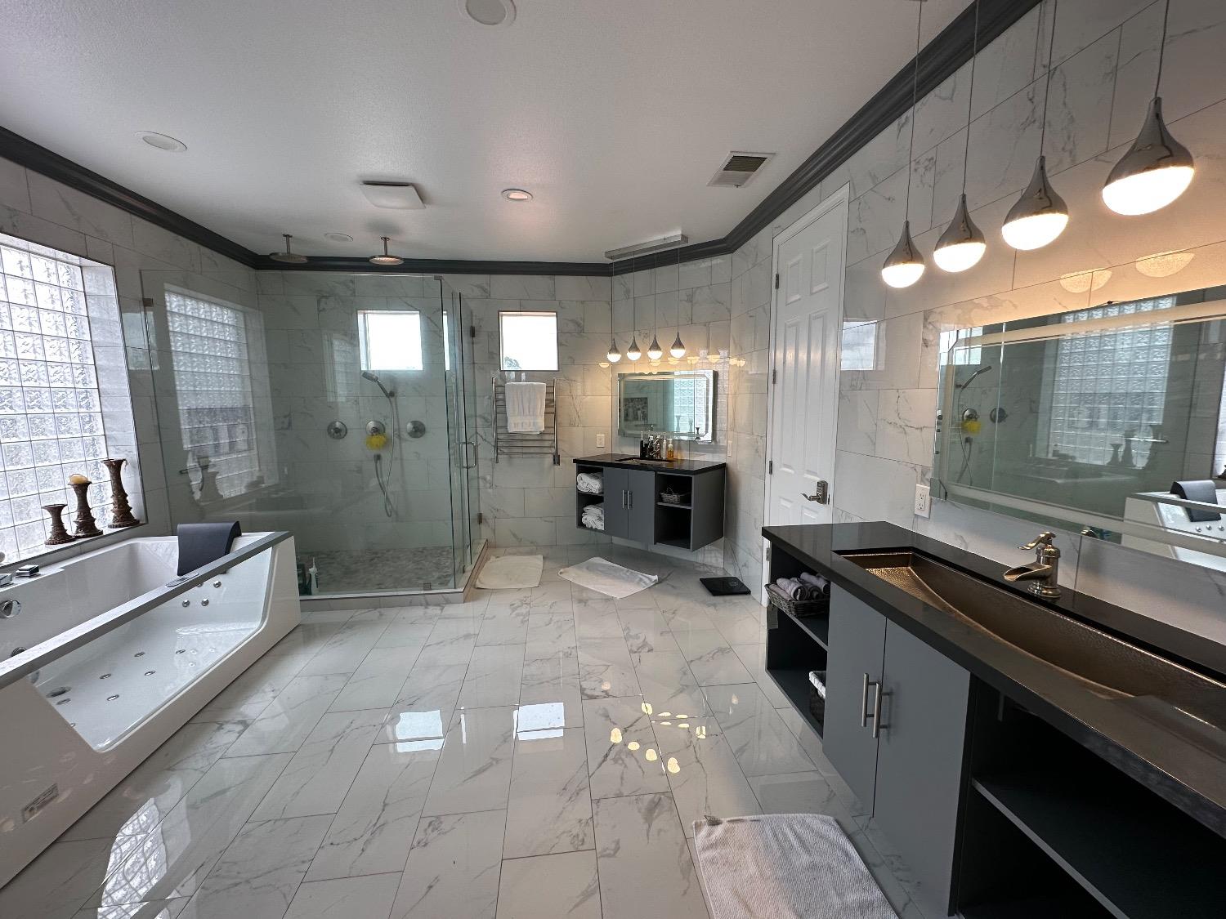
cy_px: 460
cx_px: 613
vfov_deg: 85.7
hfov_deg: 102.1
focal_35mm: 14
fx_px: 496
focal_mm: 2.22
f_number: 2.2
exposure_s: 1/120
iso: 64
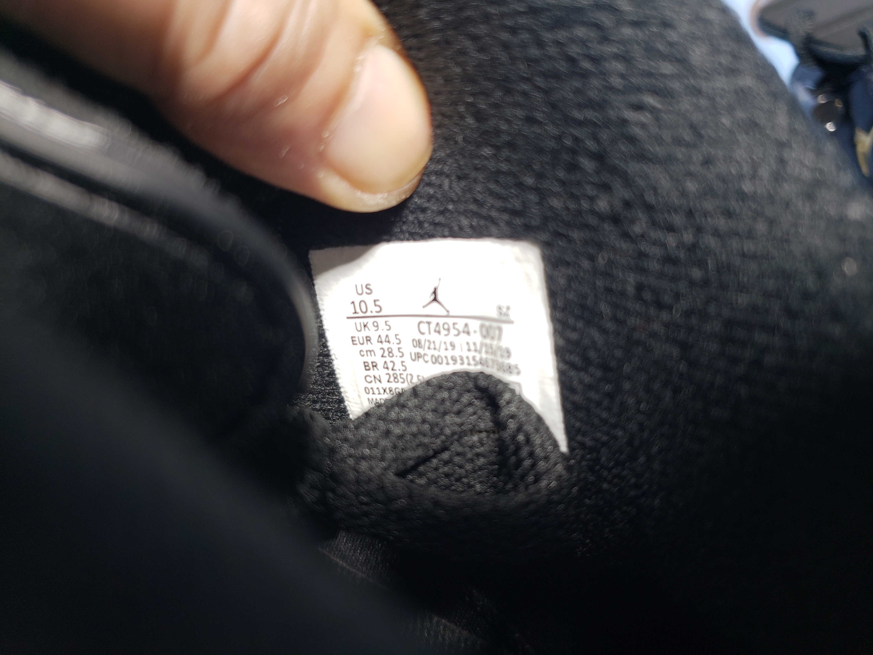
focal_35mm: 26
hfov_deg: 67.3
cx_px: 436
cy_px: 328
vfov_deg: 53.1
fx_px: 656
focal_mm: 4.3
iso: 50
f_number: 2.4
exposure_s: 1/105
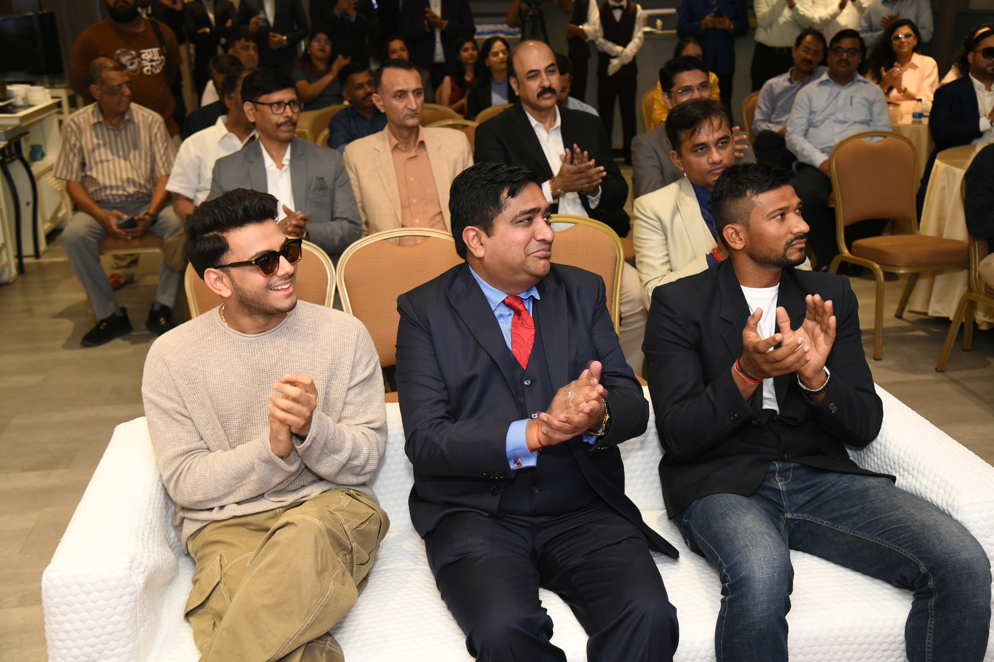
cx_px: 497
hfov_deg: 48.5
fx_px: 1104
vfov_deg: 33.4
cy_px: 331
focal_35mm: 40
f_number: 5
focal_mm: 40
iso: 2000
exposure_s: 1/125
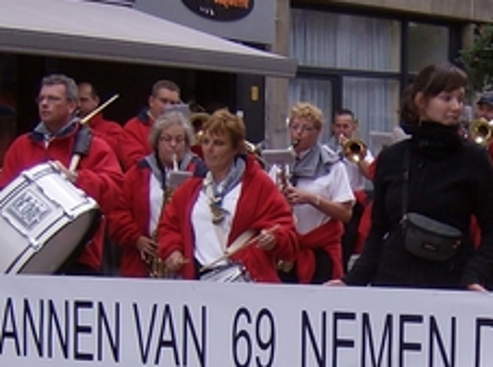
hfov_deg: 20.4
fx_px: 1349
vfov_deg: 15.2
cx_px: 419
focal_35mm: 95
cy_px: 366
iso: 100
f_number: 2.8
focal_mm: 6
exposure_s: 1/302
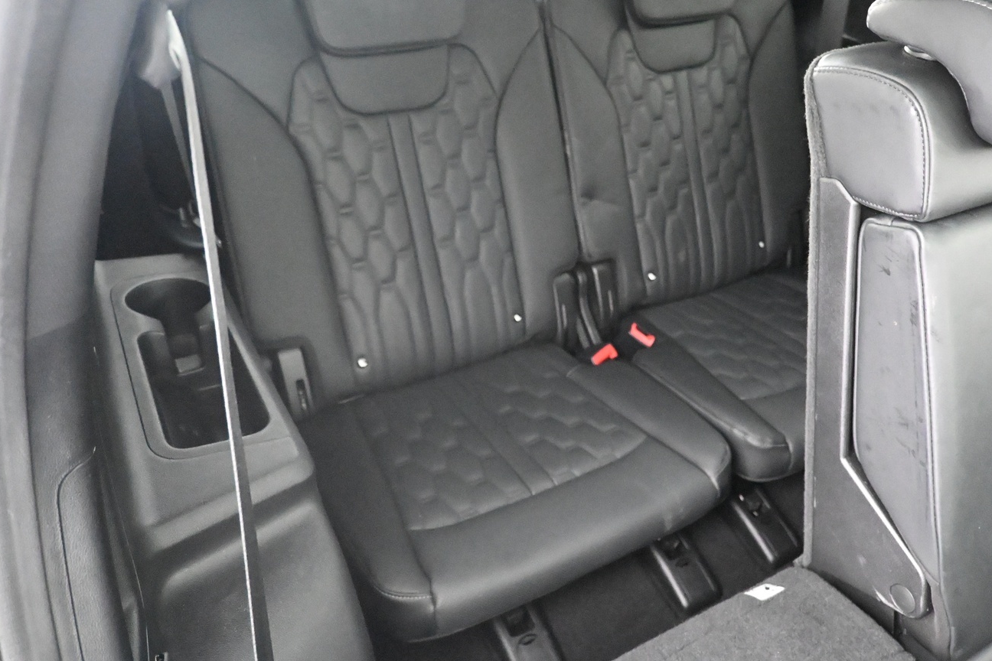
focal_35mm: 30
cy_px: 278
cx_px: 582
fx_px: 827
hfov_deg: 61.5
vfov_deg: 43.5
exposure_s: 1/8
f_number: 3.5
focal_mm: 16
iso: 12800
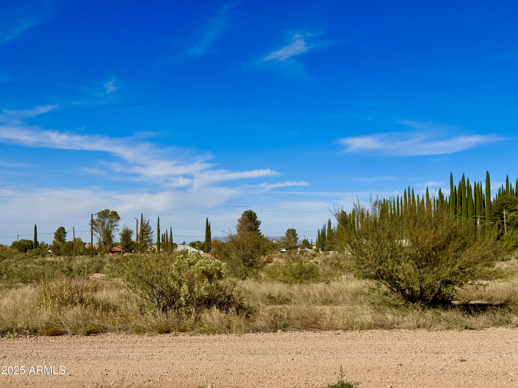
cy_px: 194
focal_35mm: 48
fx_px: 718
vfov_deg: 30.3
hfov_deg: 39.7
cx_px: 259
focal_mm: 6.76
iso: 64
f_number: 1.78
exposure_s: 1/9009
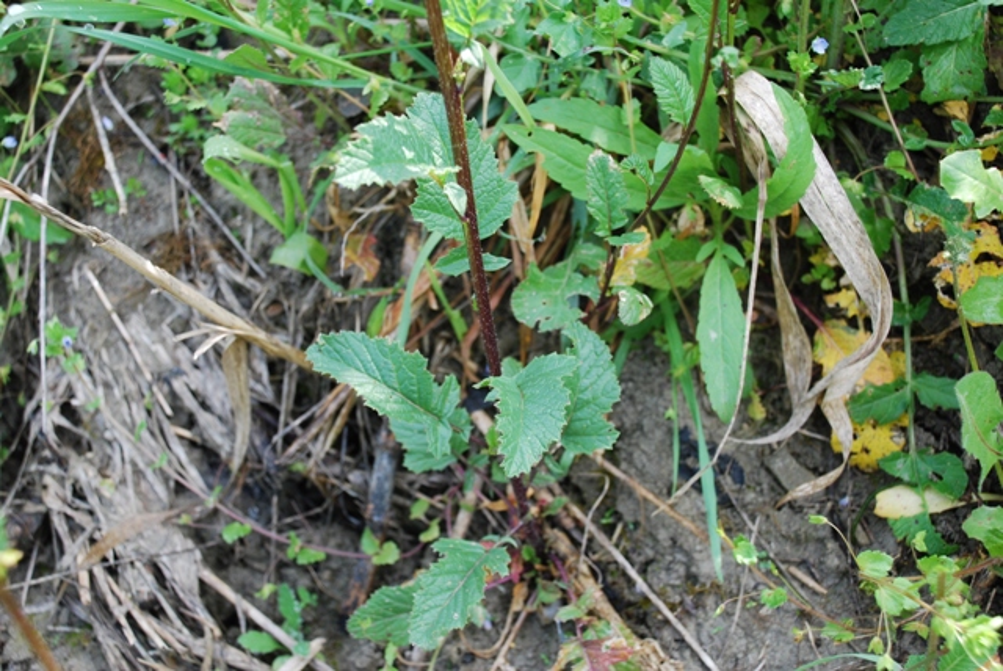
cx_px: 502
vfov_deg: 25.8
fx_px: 1464
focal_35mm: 52
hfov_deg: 37.8
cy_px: 336
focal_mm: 35
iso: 200
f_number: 5
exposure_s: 1/100
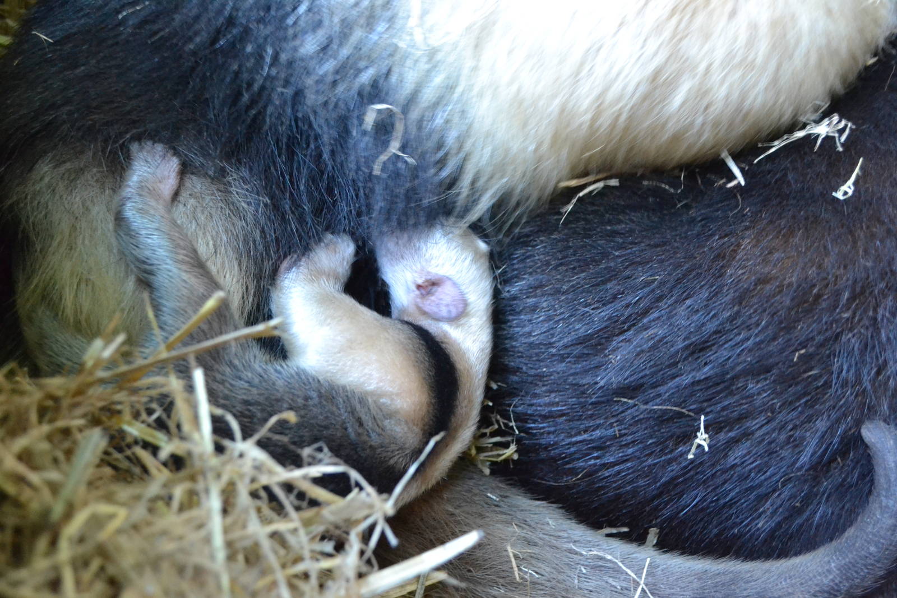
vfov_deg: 28.1
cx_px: 448
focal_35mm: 48
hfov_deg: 41.1
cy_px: 299
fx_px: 1196
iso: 3200
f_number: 4.8
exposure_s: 1/15
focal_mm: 32
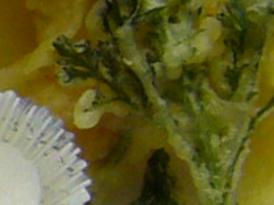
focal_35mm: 316
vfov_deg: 4.7
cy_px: 231
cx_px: -685
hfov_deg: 5.7
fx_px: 2501
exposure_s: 1/15
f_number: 2.9
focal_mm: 4.9
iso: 100
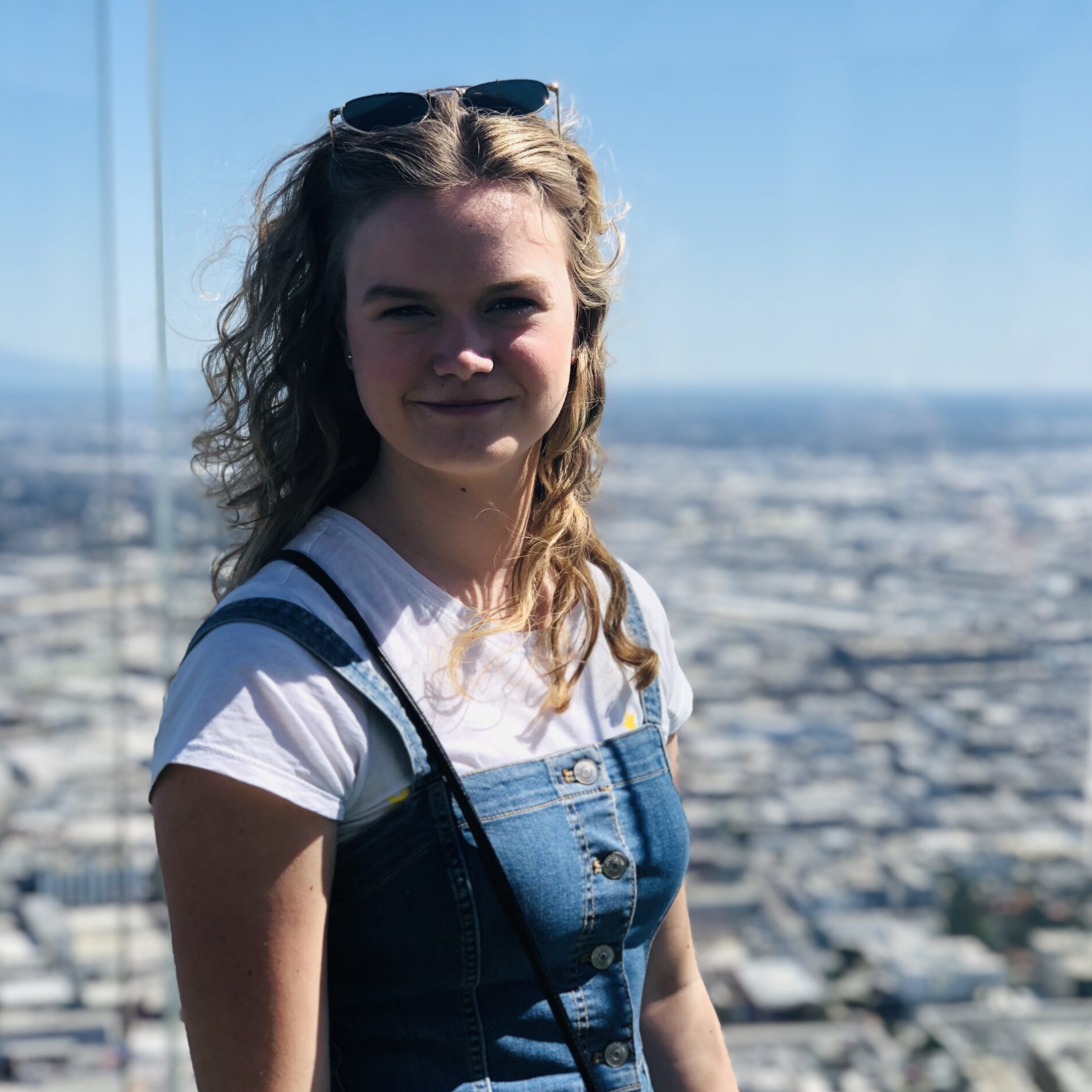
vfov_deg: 27.7
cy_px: 596
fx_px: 2213
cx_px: 547
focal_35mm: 62
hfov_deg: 27.7
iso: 16
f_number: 2.4
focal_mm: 6
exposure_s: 1/842
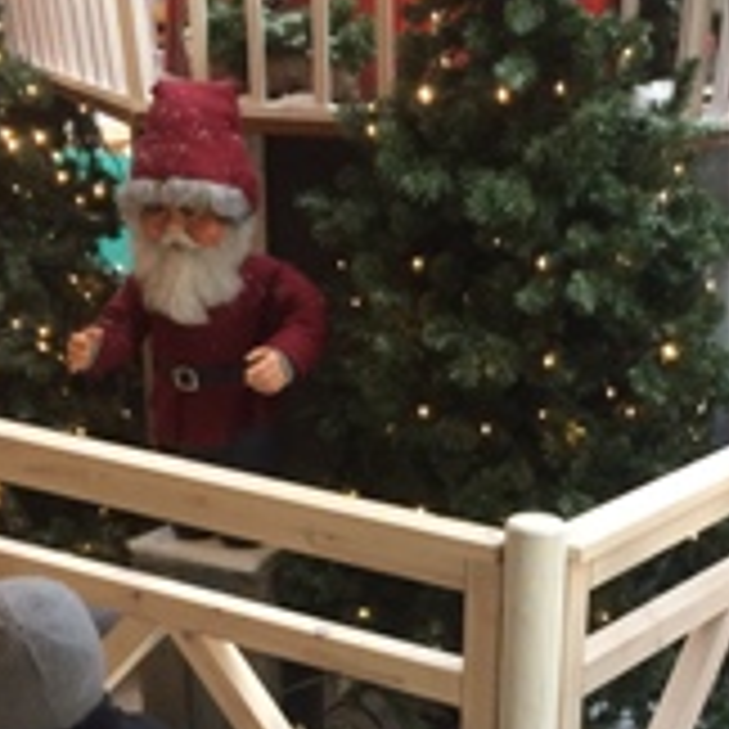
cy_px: 716
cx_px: 531
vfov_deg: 23.4
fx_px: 1692
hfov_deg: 24.1
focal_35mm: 71
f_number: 2.2
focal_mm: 4.15
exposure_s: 1/33
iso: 64
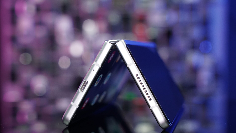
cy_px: 74
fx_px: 463
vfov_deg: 16.3
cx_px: 117
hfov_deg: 28.6
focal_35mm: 74
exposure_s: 1/200
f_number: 7.1
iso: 4000
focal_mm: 70
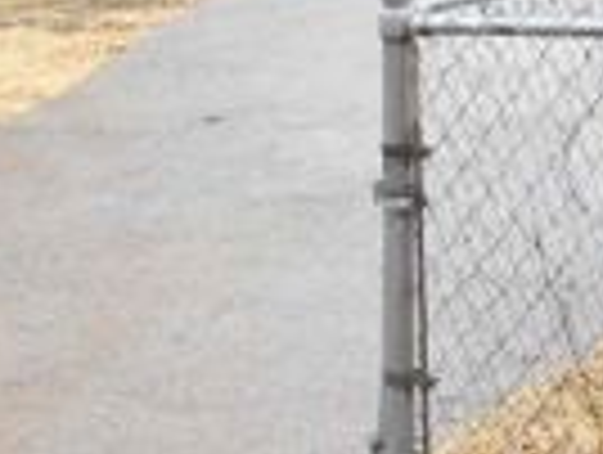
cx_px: 567
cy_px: -281
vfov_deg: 9.6
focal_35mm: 149
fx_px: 2600
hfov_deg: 13.1
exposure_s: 1/80
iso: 125
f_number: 3.9
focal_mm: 7.1
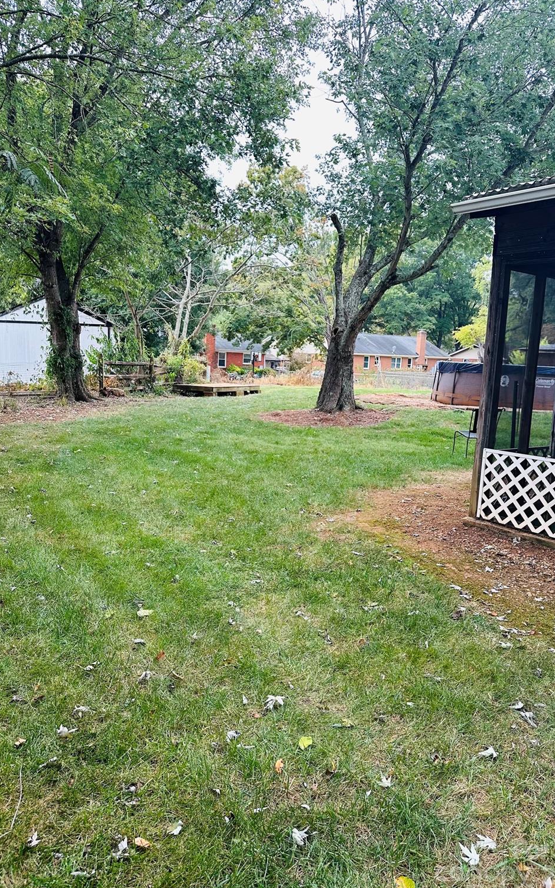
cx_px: 283
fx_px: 629
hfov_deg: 47.6
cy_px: 449
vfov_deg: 70.4
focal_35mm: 26
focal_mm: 6.86
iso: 80
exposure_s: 1/529
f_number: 1.78
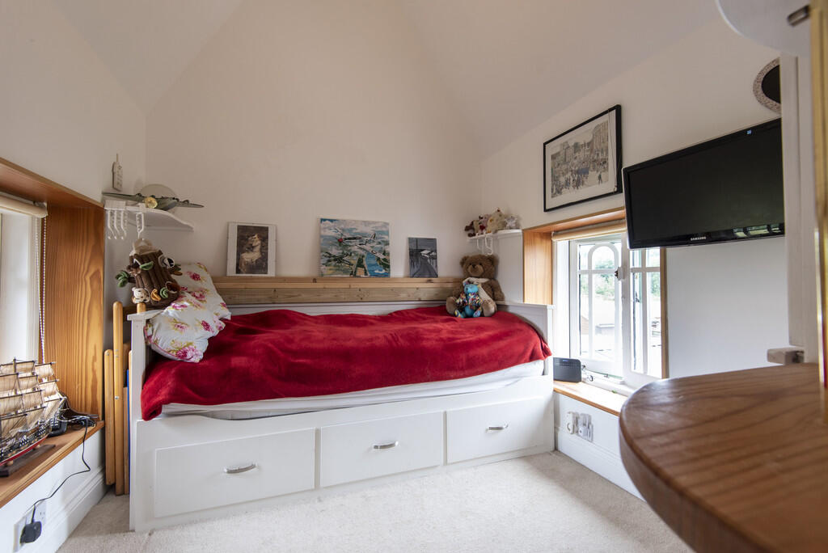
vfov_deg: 73.8
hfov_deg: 96.7
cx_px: 414
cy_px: 276
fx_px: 368
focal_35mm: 16
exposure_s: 1/20
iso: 640
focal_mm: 16
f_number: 8
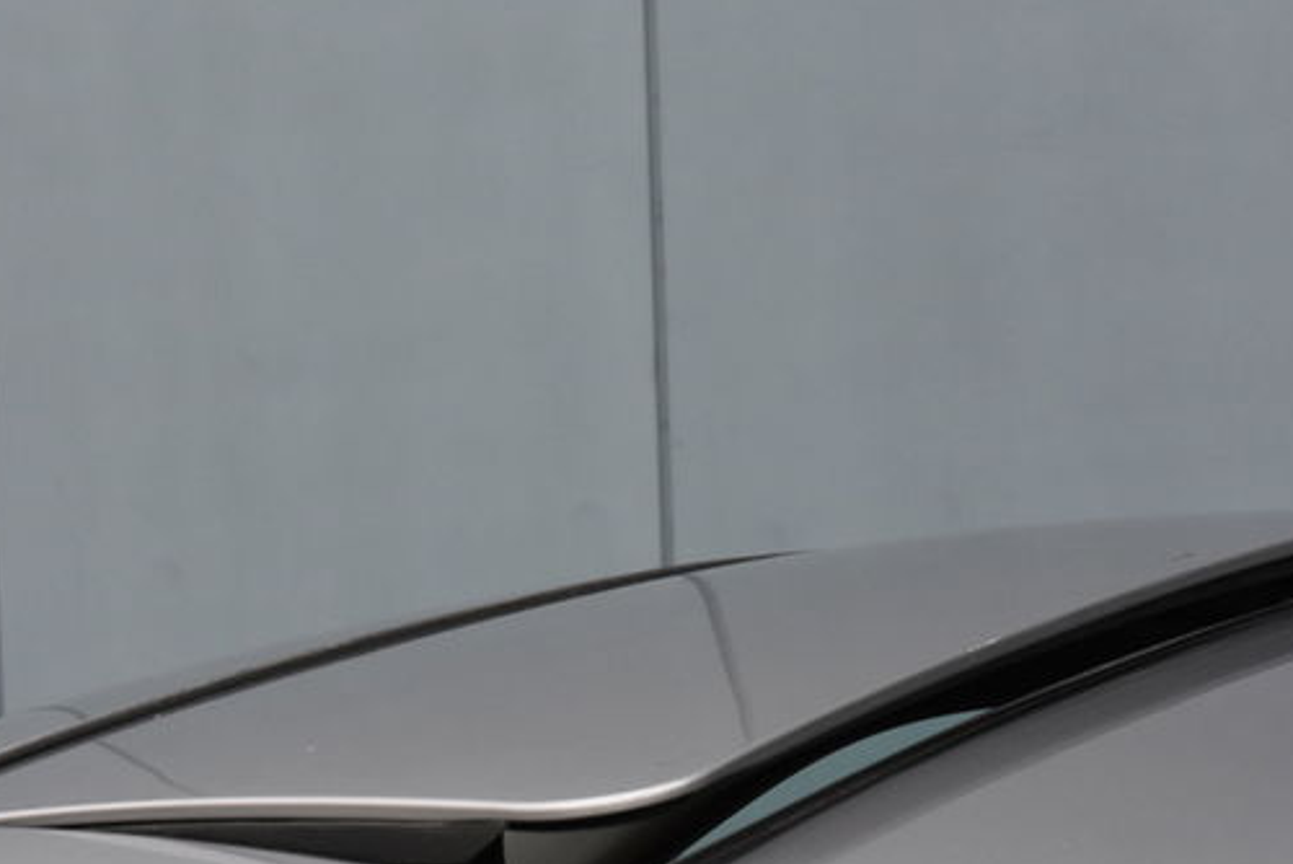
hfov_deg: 19.3
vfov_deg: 12.9
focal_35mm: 106
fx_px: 3809
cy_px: 508
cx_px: 587
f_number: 7.1
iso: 800
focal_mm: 46
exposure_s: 1/200
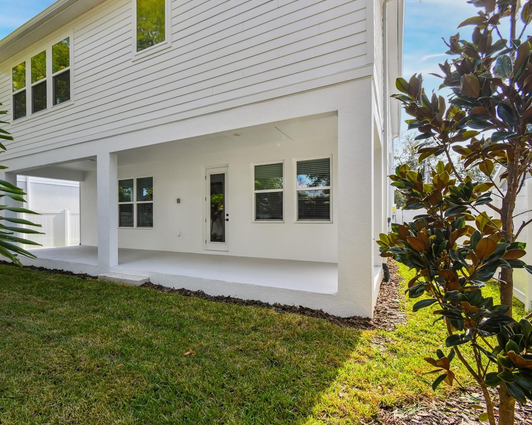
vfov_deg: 77.0
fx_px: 268
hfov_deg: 89.1
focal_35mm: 17
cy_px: 212
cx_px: 228
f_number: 7.1
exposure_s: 1/160
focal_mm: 10
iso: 100
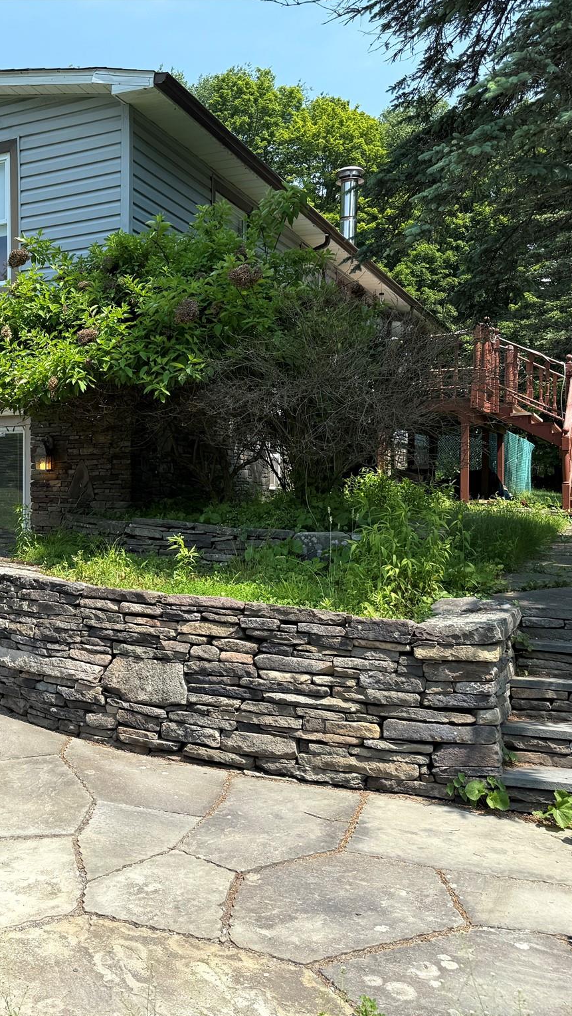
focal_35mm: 35
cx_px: 61
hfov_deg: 32.1
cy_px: 508
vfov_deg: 56.6
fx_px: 943
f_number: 1.78
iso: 80
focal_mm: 6.76
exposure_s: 1/2703
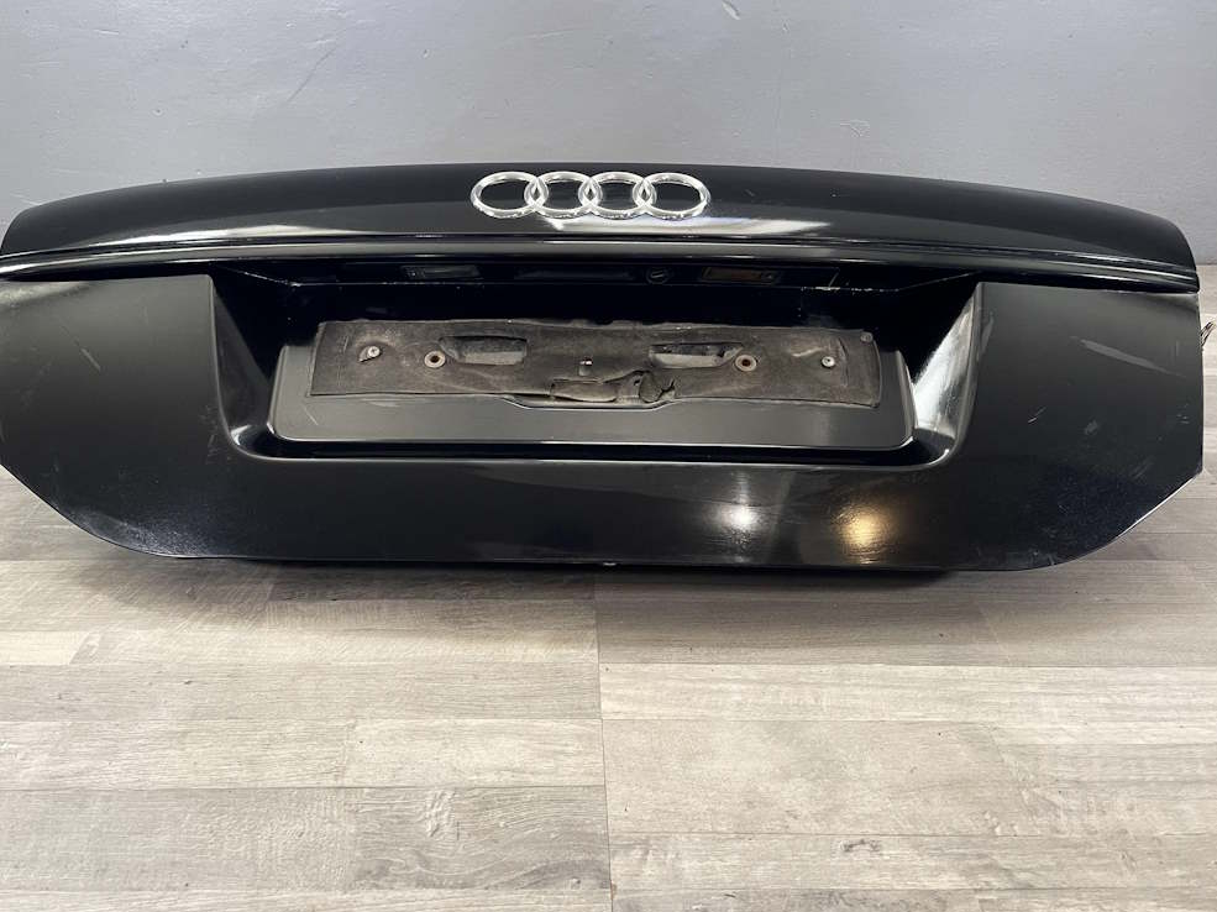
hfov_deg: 67.3
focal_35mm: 26
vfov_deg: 53.0
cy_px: 445
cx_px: 593
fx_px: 914
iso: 125
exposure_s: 1/66
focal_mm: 5.1
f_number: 1.6
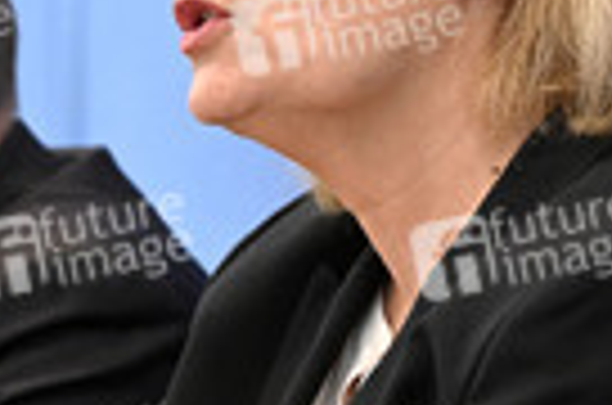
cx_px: -43
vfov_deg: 3.3
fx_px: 7039
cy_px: 135
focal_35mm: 415
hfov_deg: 5.0
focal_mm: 125
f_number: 7.1
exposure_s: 1/500
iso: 5000
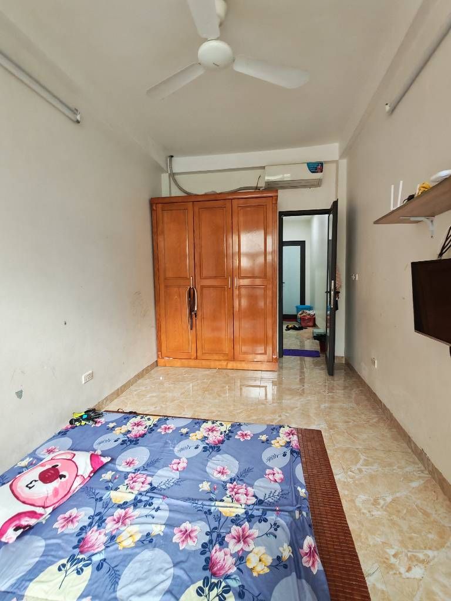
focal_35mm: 16
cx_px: 226
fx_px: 278
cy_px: 300
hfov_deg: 78.1
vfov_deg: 94.5
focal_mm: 1.96
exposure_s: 1/50
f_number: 2.2
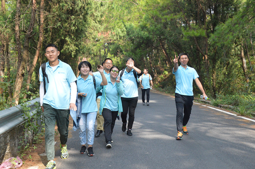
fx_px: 361
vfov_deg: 26.4
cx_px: 128
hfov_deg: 38.9
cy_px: 84
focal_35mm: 51
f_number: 11
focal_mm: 34
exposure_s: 1/500
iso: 1600
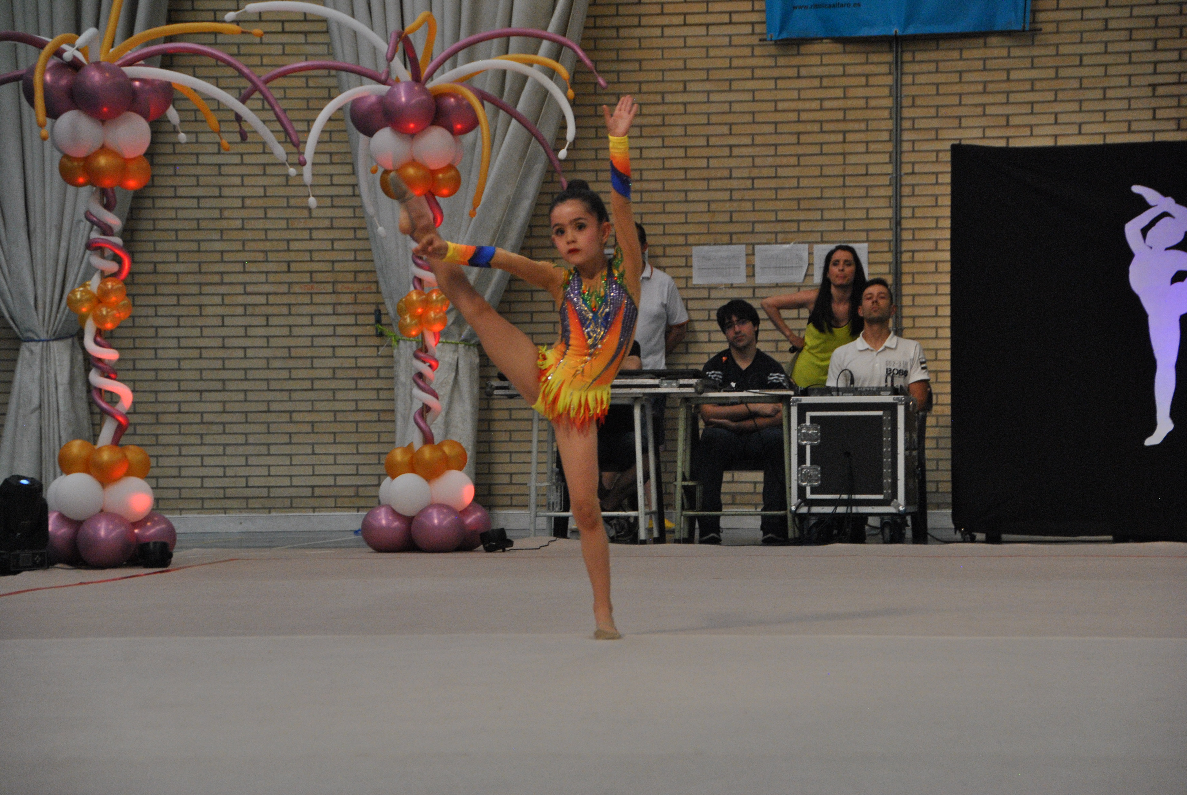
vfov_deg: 10.7
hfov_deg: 15.9
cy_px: 398
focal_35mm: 129
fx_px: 4258
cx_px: 594
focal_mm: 86
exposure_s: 1/320
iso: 800
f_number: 5.3
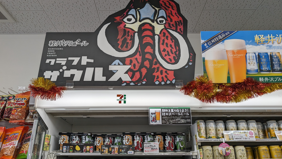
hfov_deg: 69.8
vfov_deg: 42.7
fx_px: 202
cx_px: 137
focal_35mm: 27
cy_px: 96
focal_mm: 6.9
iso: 21
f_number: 1.68
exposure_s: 1/148
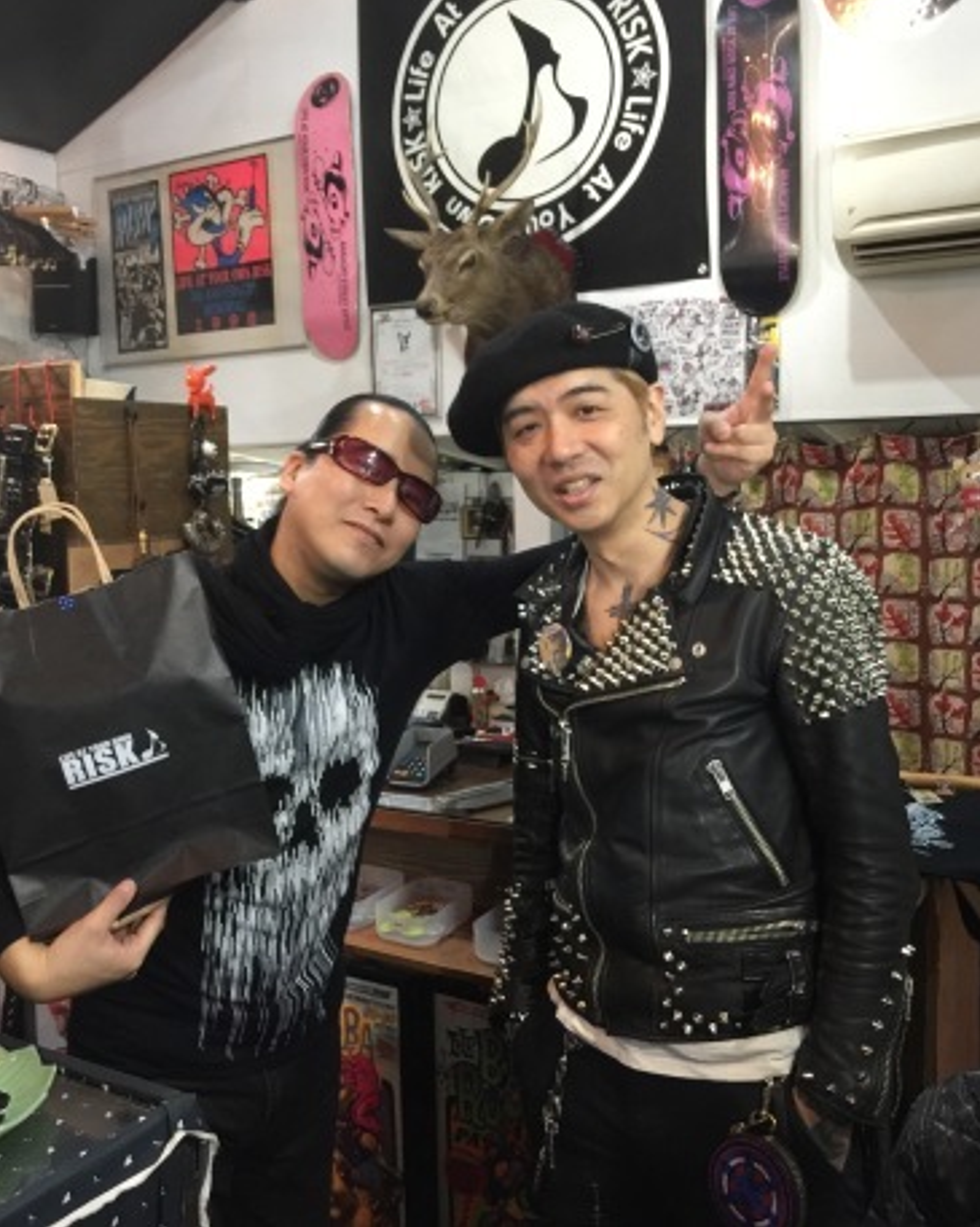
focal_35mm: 31
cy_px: 558
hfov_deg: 47.1
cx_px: 501
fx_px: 1125
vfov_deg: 57.1
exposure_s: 1/10
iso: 125
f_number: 2.2
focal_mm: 4.15
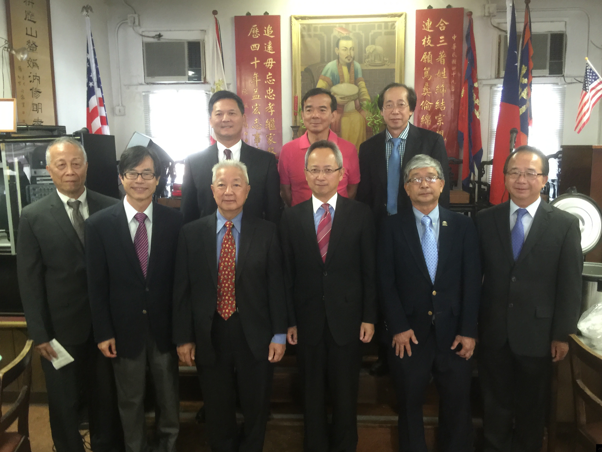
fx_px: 522
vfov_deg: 46.8
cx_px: 306
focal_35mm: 30
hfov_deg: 60.0
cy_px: 231
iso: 64
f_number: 2.2
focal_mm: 4.15
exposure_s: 1/4
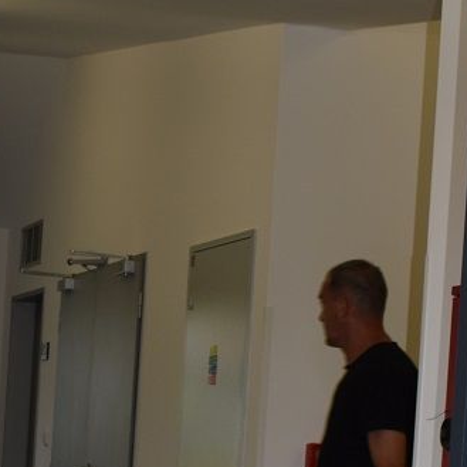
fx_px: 1816
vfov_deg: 14.4
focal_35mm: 119
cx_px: -62
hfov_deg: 14.3
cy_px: 466
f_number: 5.6
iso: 180
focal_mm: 20
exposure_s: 1/125
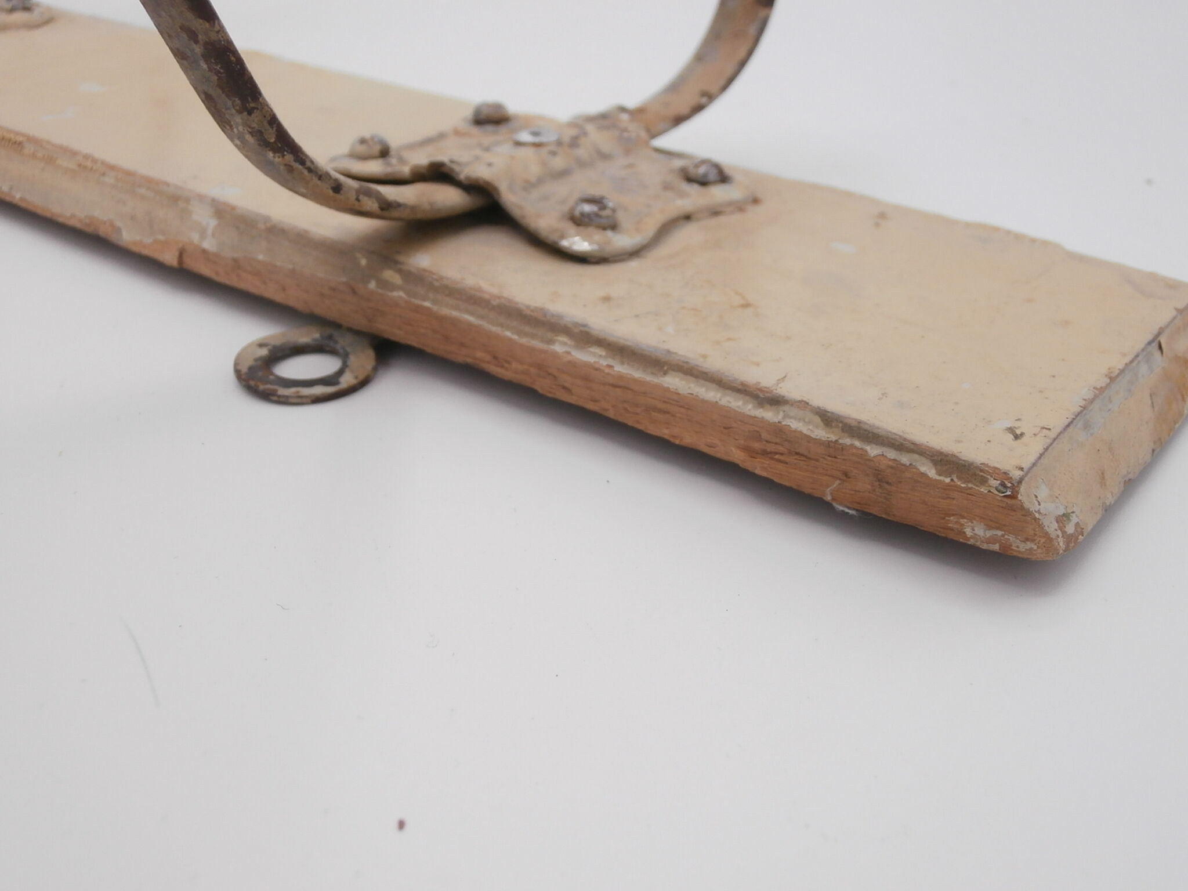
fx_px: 1304
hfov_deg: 49.0
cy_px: 446
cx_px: 594
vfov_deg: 37.7
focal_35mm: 38
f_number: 3.9
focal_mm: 6.67
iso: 200
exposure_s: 1/640
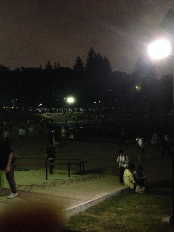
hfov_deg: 41.8
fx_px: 228
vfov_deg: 54.0
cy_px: 118
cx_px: 89
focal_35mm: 34
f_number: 2.4
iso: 800
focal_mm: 4.12
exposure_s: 1/15
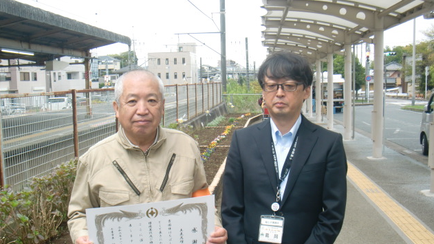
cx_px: 217
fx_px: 483
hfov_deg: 48.4
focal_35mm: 42
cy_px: 153
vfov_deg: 28.2
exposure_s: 1/60
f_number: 3.9
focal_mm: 6.66
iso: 80
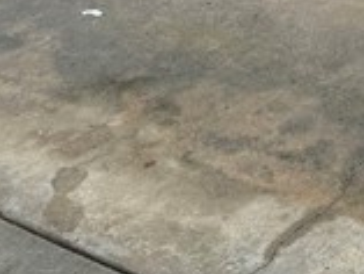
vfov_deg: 13.7
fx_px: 1031
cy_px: -193
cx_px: 294
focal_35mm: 98
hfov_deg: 19.8
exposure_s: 1/1261
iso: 80
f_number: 1.78
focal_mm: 6.86
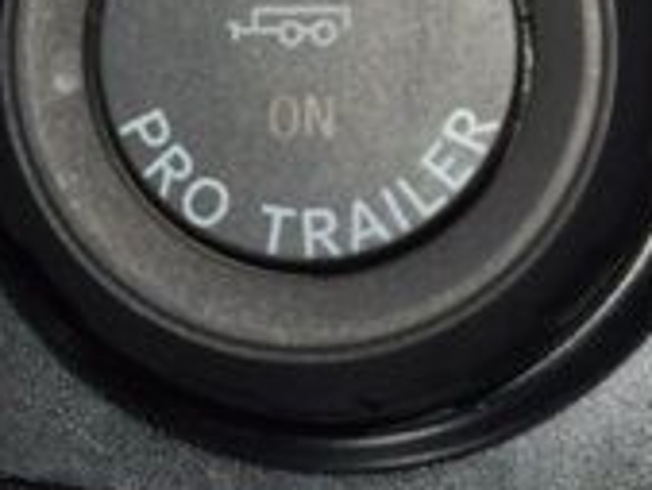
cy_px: 60
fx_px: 7219
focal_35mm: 383
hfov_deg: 5.2
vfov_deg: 3.9
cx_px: 328
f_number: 8
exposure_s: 1/125
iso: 100
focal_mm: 70
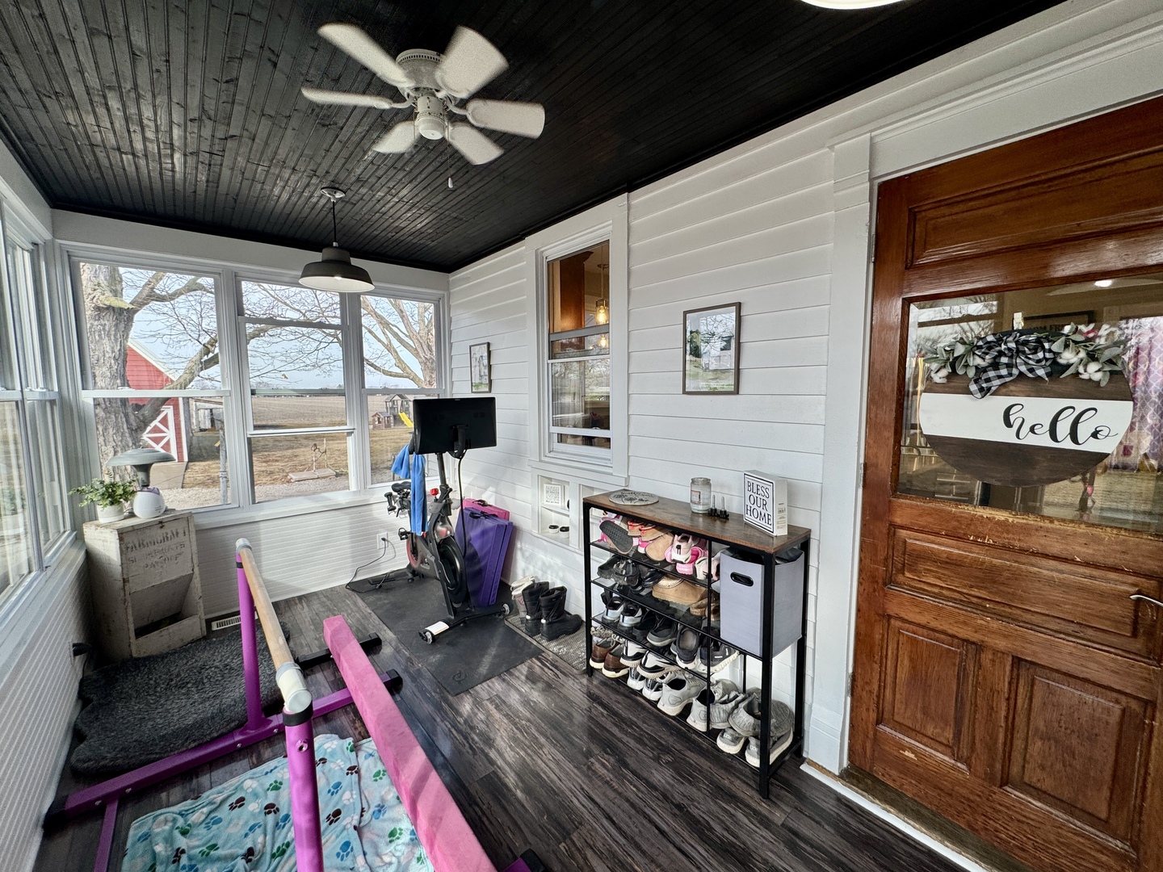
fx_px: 470
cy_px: 436
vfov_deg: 85.7
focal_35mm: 14
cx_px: 582
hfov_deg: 102.1
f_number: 2.2
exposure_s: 1/218
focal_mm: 2.22
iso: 40
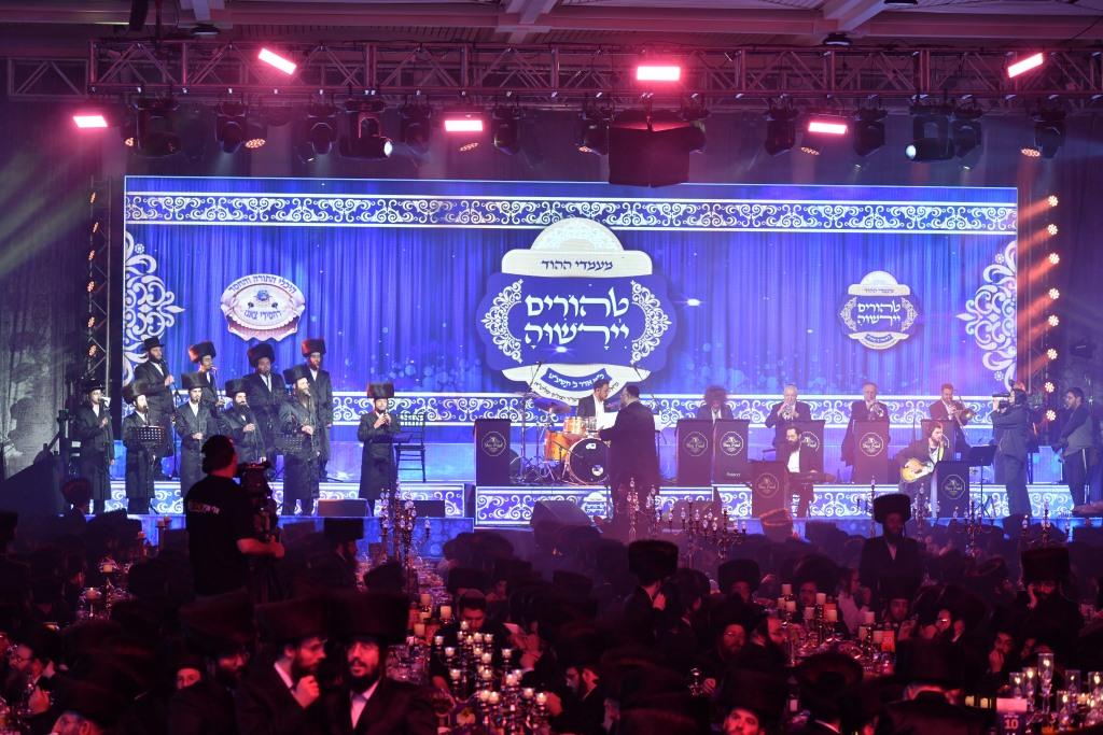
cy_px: 368
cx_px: 552
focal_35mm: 98
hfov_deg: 20.8
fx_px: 3003
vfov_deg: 14.0
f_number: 7.1
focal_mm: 98
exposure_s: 1/100
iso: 640
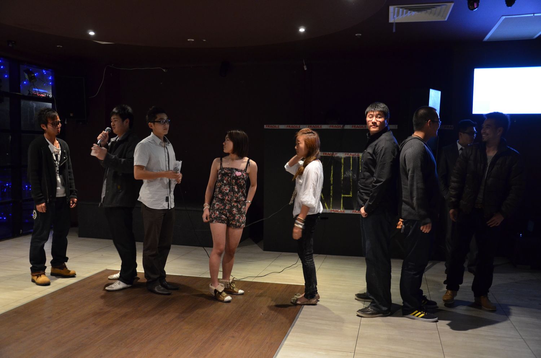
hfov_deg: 57.3
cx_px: 270
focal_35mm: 33
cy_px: 179
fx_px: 495
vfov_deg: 39.8
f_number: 3.8
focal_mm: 22
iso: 1600
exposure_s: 1/25
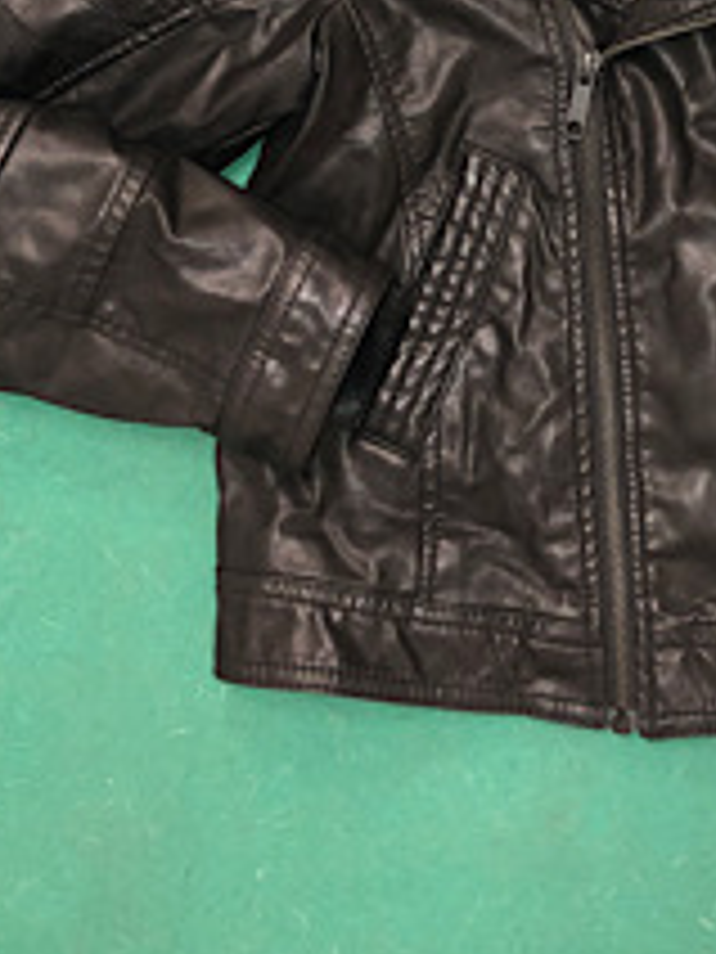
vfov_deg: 27.6
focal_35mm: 66
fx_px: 1820
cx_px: 633
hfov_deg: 21.8
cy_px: -9
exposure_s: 1/17
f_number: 1.8
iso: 80
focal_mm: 3.99
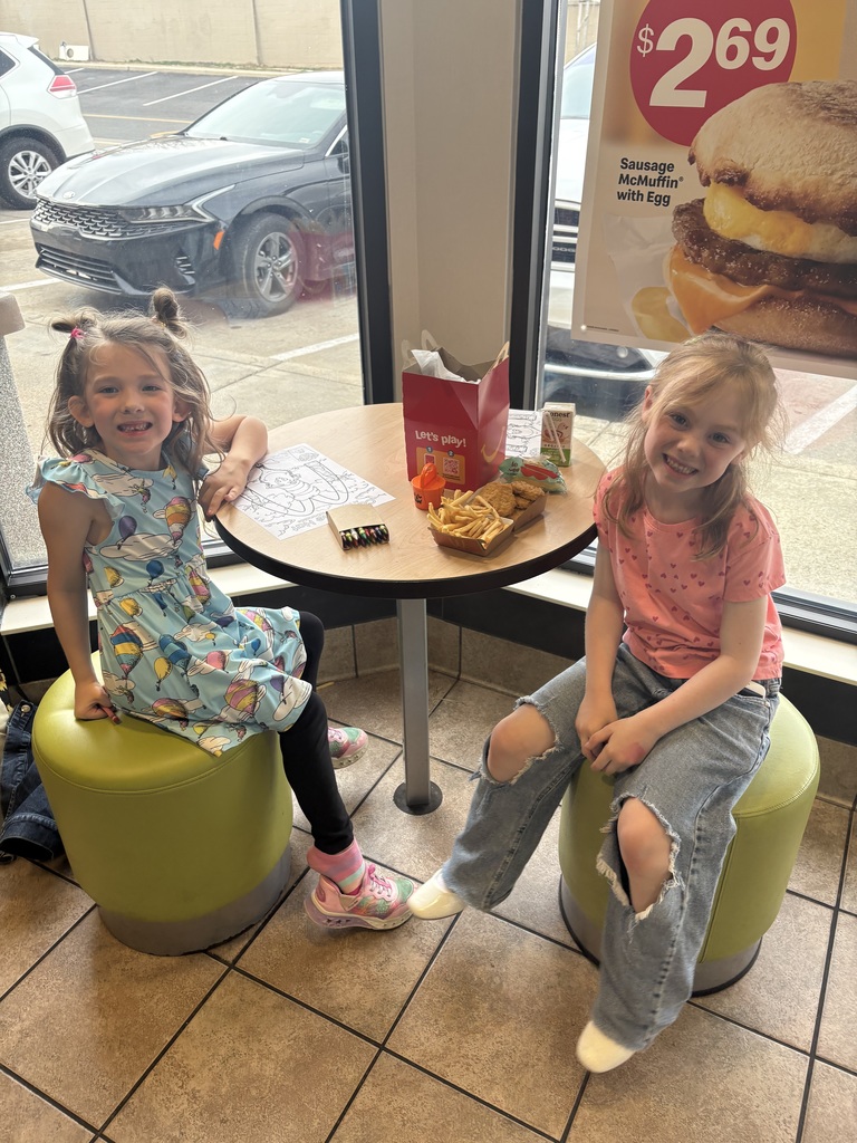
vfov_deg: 67.3
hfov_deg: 53.1
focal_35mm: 26
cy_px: 572
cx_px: 428
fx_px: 858
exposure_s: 1/196
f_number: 1.6
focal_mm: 5.96
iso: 80
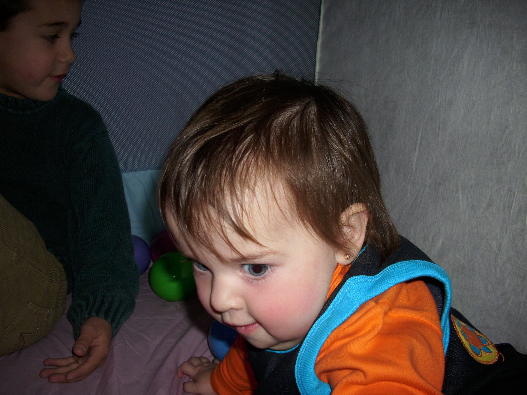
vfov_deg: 45.4
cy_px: 198
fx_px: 472
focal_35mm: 31
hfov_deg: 58.4
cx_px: 264
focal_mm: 6.2
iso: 50
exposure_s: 1/60
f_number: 2.8
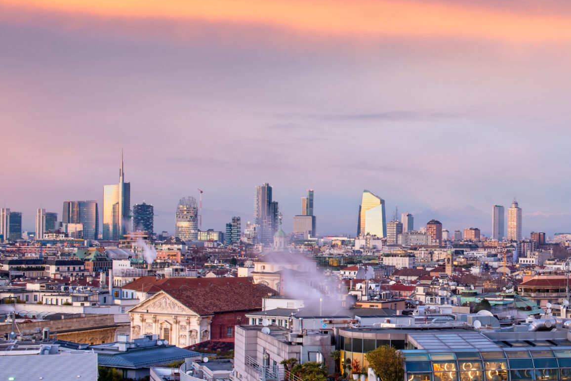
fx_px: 983
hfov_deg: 31.4
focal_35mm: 62
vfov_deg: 21.9
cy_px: 236
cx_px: 466
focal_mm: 35
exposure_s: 1/3
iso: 64
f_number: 11
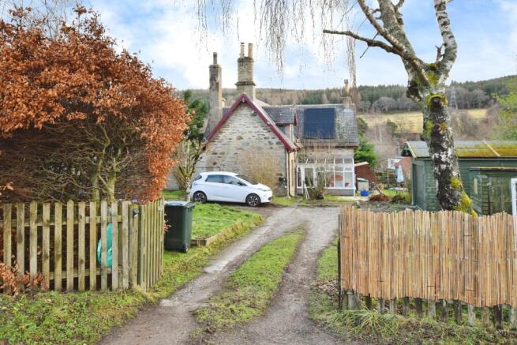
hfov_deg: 73.7
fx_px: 345
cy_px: 172
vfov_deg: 53.2
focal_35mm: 24
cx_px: 258
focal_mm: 16
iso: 320
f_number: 8
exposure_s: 1/80
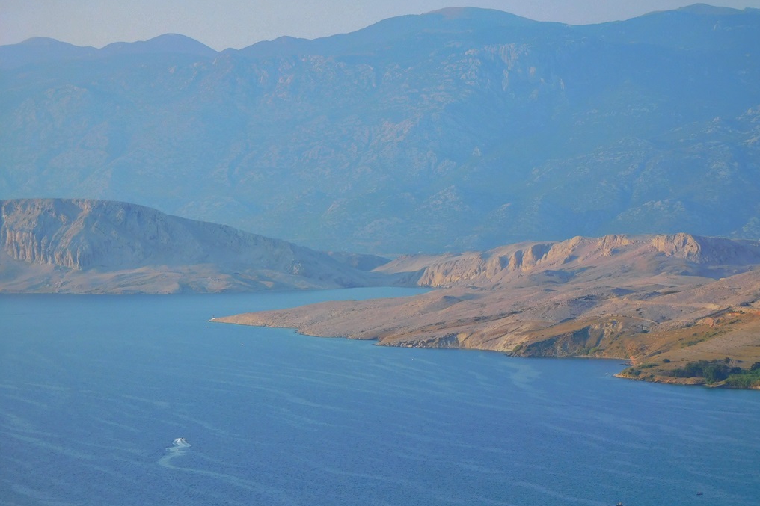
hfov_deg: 15.7
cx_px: 382
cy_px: 283
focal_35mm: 131
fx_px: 2765
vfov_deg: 10.5
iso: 125
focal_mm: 22.3
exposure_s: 1/320
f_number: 5
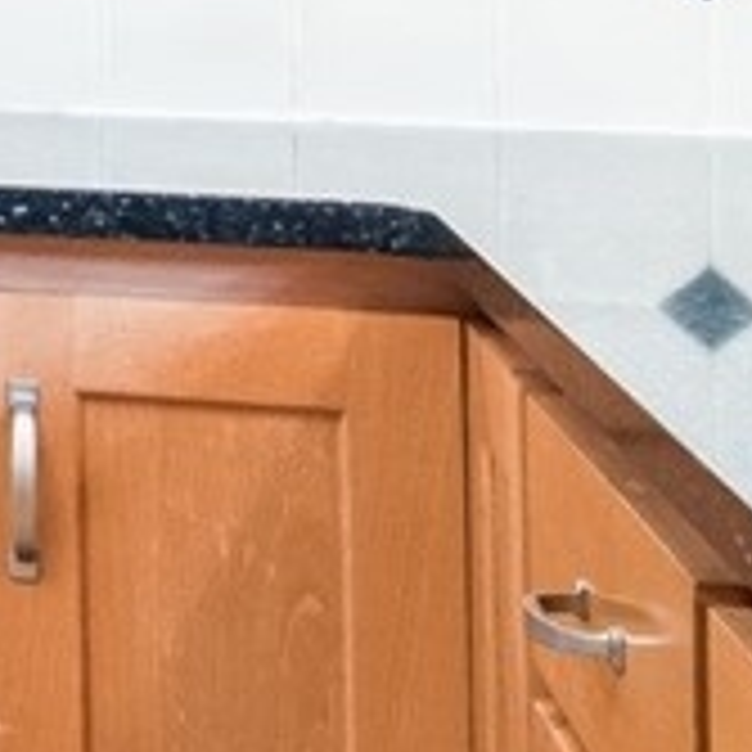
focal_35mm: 138
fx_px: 3392
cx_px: -1596
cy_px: -146
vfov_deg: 12.4
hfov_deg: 9.5
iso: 640
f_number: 10
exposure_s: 1.3
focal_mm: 16
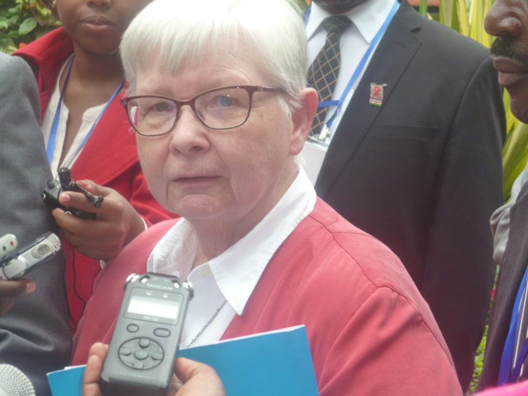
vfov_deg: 18.9
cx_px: 264
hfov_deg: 25.0
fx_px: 1190
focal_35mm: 78
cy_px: 198
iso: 100
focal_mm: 13.9
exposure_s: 1/60
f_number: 4.9
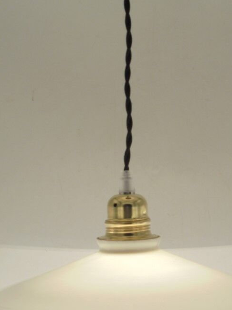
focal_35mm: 68
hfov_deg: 21.6
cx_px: 122
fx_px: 608
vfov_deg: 28.5
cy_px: 188
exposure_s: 1/60
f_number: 4.8
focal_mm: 8.9
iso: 100
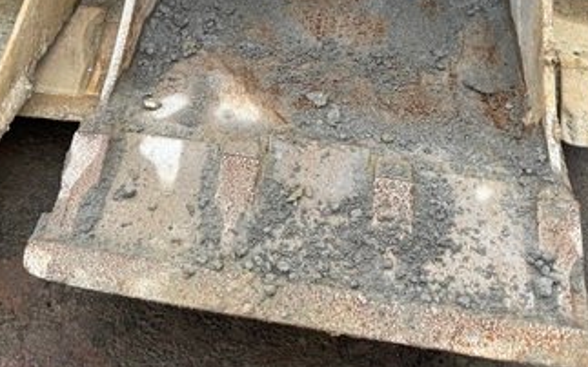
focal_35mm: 59
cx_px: 188
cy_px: -92
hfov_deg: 34.2
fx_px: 946
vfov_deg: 20.4
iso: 200
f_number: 1.78
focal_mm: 6.76
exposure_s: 1/107
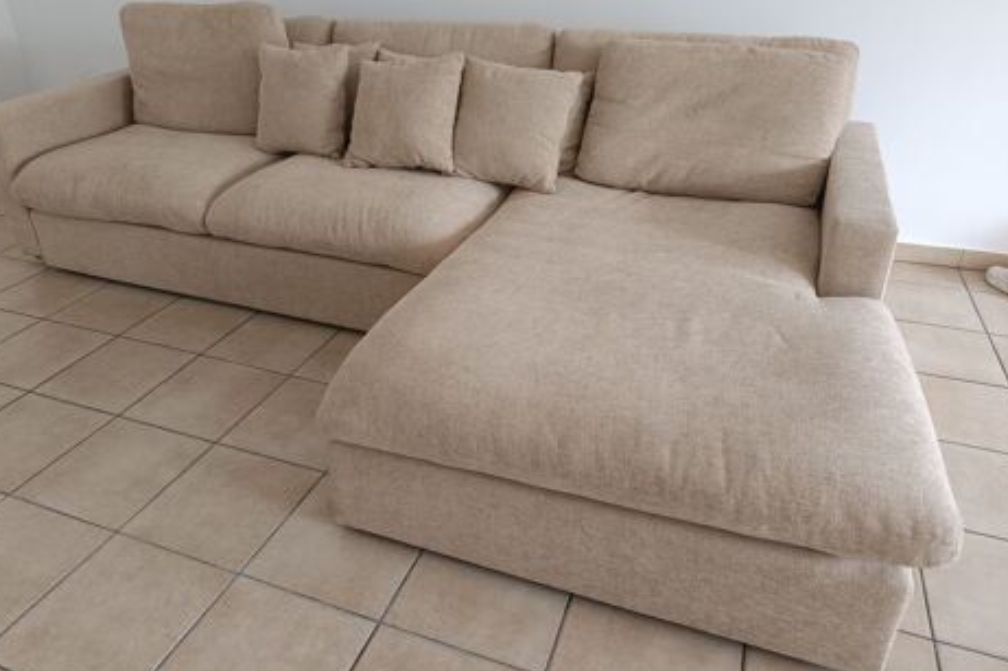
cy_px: 286
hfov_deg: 69.4
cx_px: 494
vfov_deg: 49.4
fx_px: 728
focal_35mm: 26
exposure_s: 1/100
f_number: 1.65
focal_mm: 6.14
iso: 942
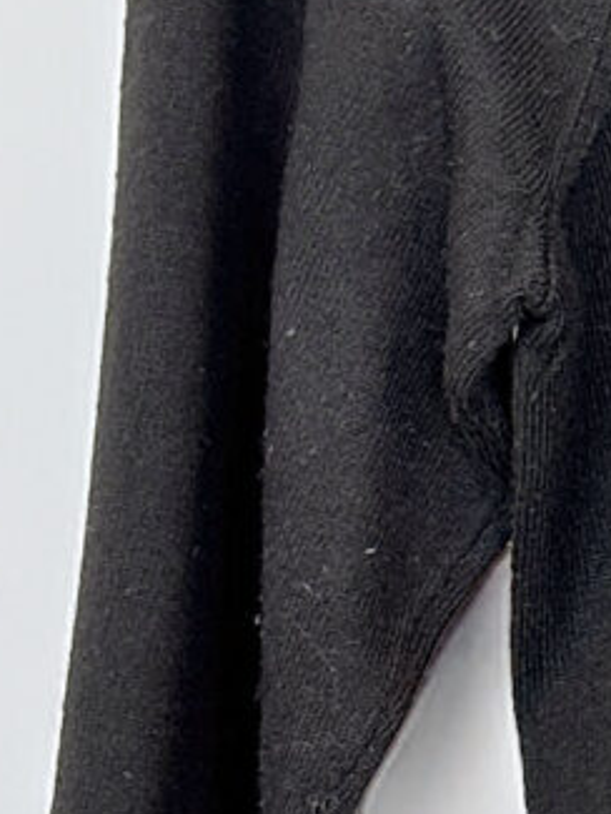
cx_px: 1565
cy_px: 569
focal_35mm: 189
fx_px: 4445
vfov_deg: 10.4
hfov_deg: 7.3
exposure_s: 1/100
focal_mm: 6.86
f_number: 1.78
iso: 160
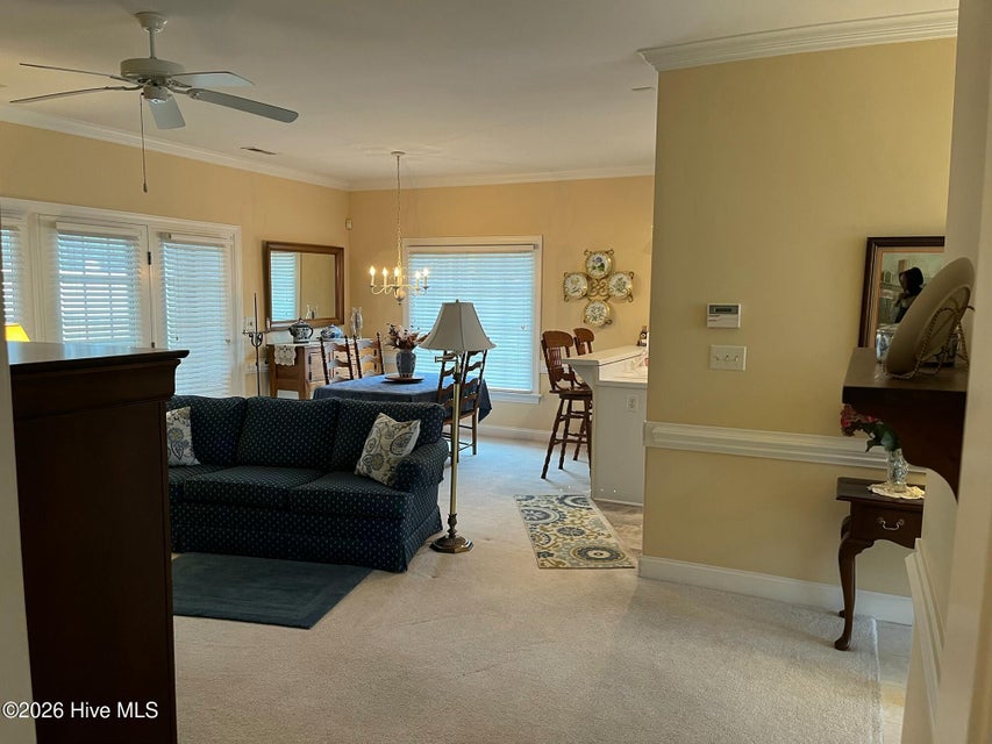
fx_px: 745
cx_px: 496
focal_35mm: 26
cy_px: 372
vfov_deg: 53.1
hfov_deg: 67.3
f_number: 1.6
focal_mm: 5.1
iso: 160
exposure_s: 1/60
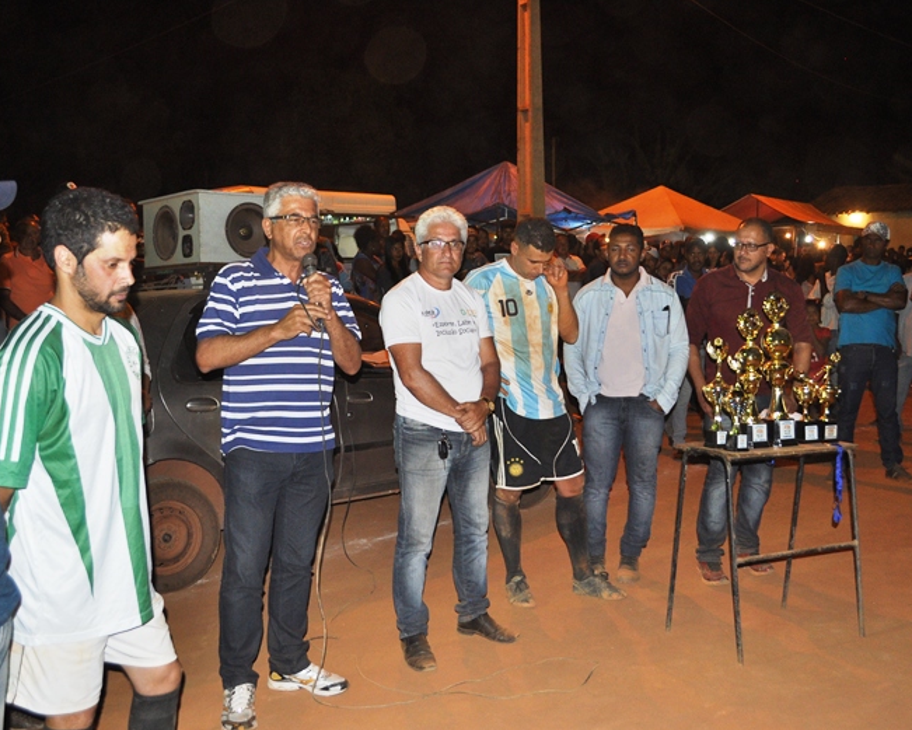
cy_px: 365
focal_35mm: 38
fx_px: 1026
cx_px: 486
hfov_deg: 47.9
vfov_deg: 39.2
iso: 640
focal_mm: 22
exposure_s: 1/60
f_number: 3.8
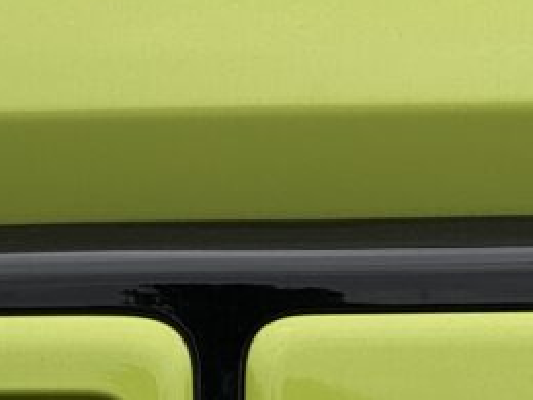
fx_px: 7314
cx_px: -68
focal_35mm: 475
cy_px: 737
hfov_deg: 4.2
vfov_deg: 3.1
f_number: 2.8
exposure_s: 1/169
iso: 50
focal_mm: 15.66
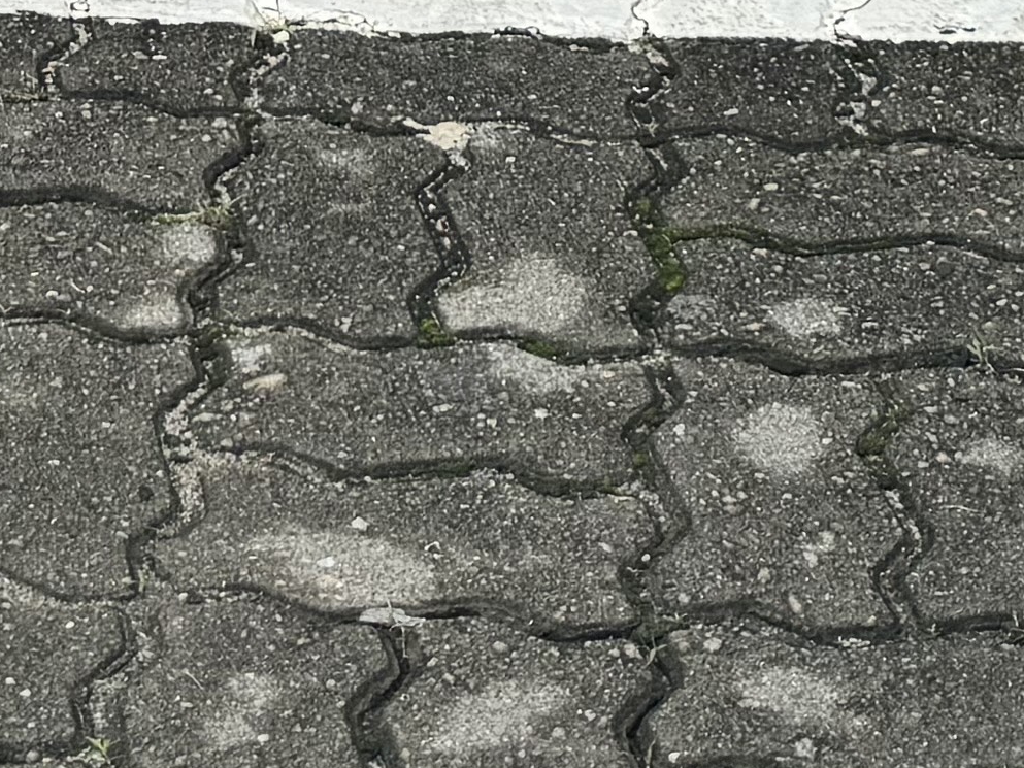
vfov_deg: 9.3
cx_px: 85
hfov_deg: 14.1
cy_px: -1250
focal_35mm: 138
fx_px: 4083
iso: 80
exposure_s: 1/3096
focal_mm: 6.76
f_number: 1.78
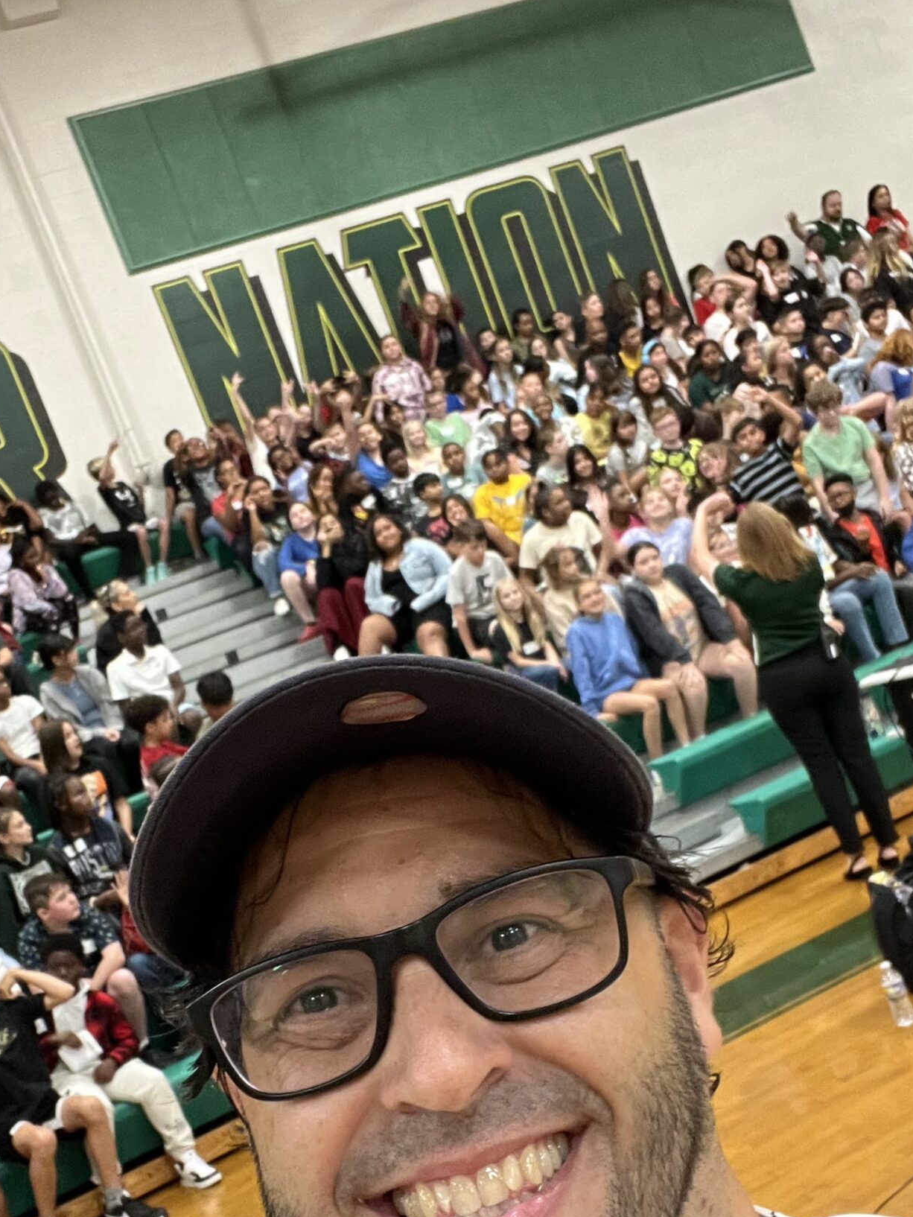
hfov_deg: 30.8
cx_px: 372
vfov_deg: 39.7
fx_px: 1652
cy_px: 851
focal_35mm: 47
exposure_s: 1/30
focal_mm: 2.71
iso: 320
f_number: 2.2
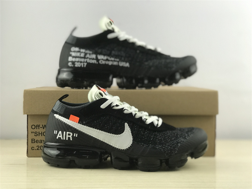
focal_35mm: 57
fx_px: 415
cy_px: 94
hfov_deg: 33.8
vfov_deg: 25.7
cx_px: 126
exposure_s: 1/50
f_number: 2.8
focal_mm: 6.6
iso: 64
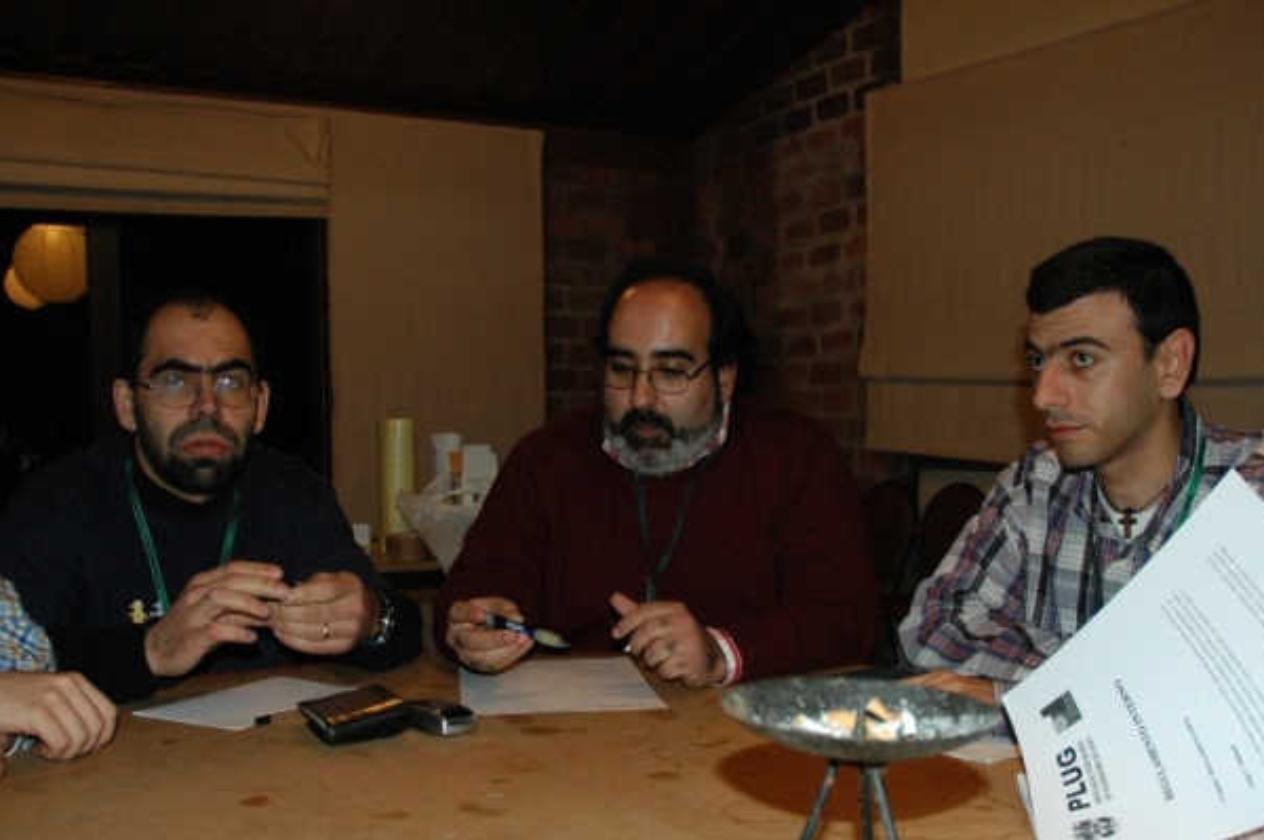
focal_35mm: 36
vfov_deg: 36.5
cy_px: 543
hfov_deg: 53.2
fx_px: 1263
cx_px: 655
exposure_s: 1/60
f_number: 4
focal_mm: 18
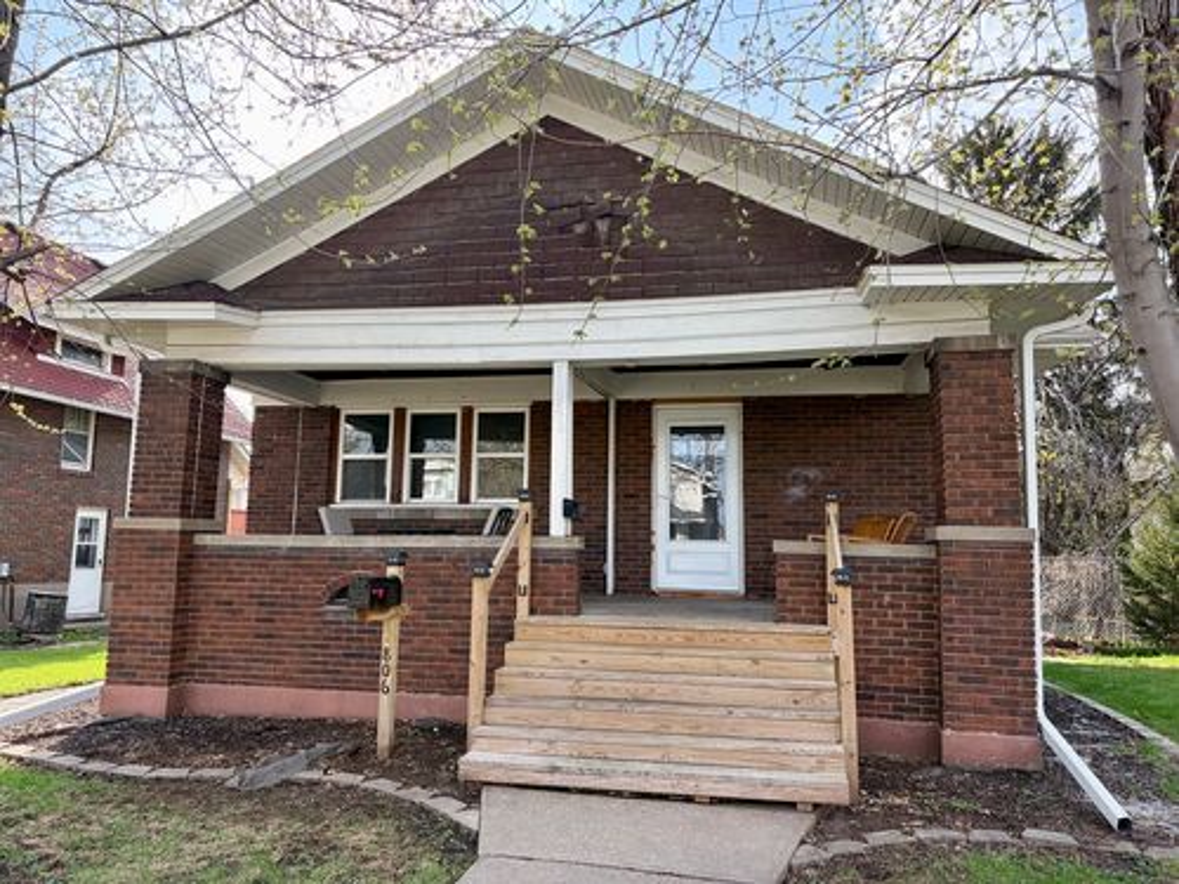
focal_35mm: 26
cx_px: 590
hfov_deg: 67.3
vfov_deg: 53.1
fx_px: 886
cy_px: 442
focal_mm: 5.96
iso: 64
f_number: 1.6
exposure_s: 1/810
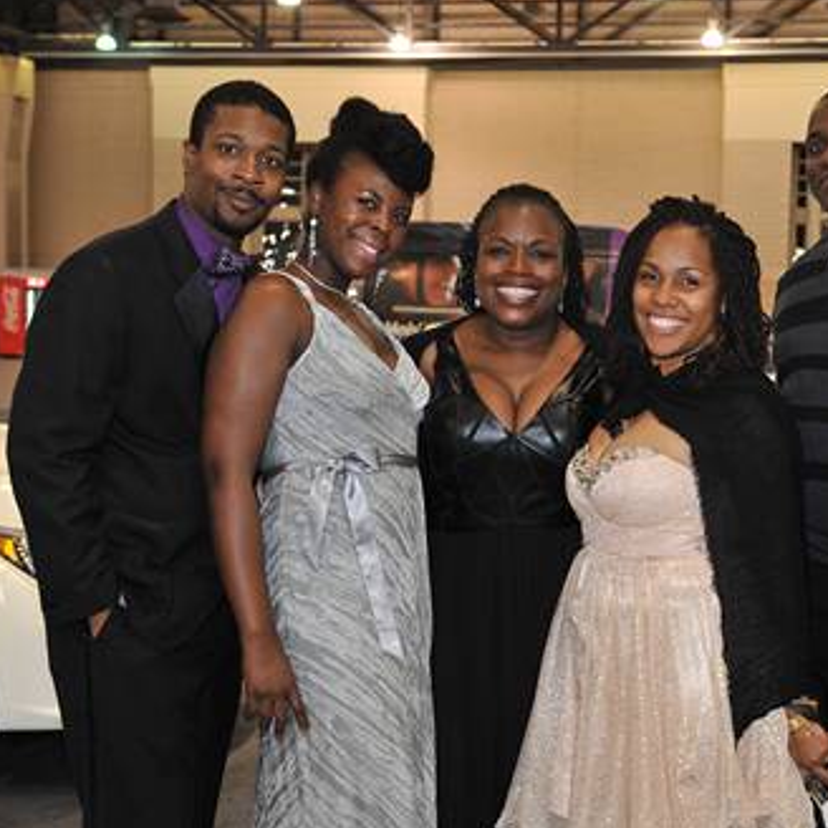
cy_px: 452
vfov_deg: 23.4
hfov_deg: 23.3
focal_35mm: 74
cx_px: 545
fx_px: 2003
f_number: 5.6
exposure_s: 1/125
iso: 1250
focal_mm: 52
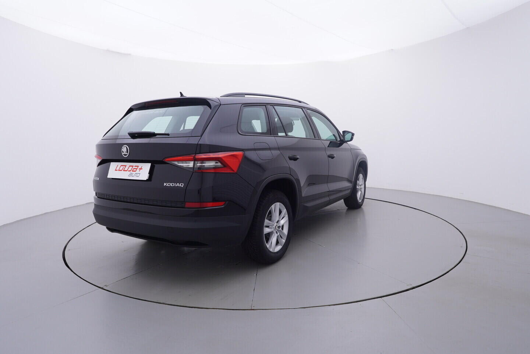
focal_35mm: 22
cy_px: 177
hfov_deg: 77.3
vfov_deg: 56.2
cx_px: 265
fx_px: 331
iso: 200
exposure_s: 1/80
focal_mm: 15
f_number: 5
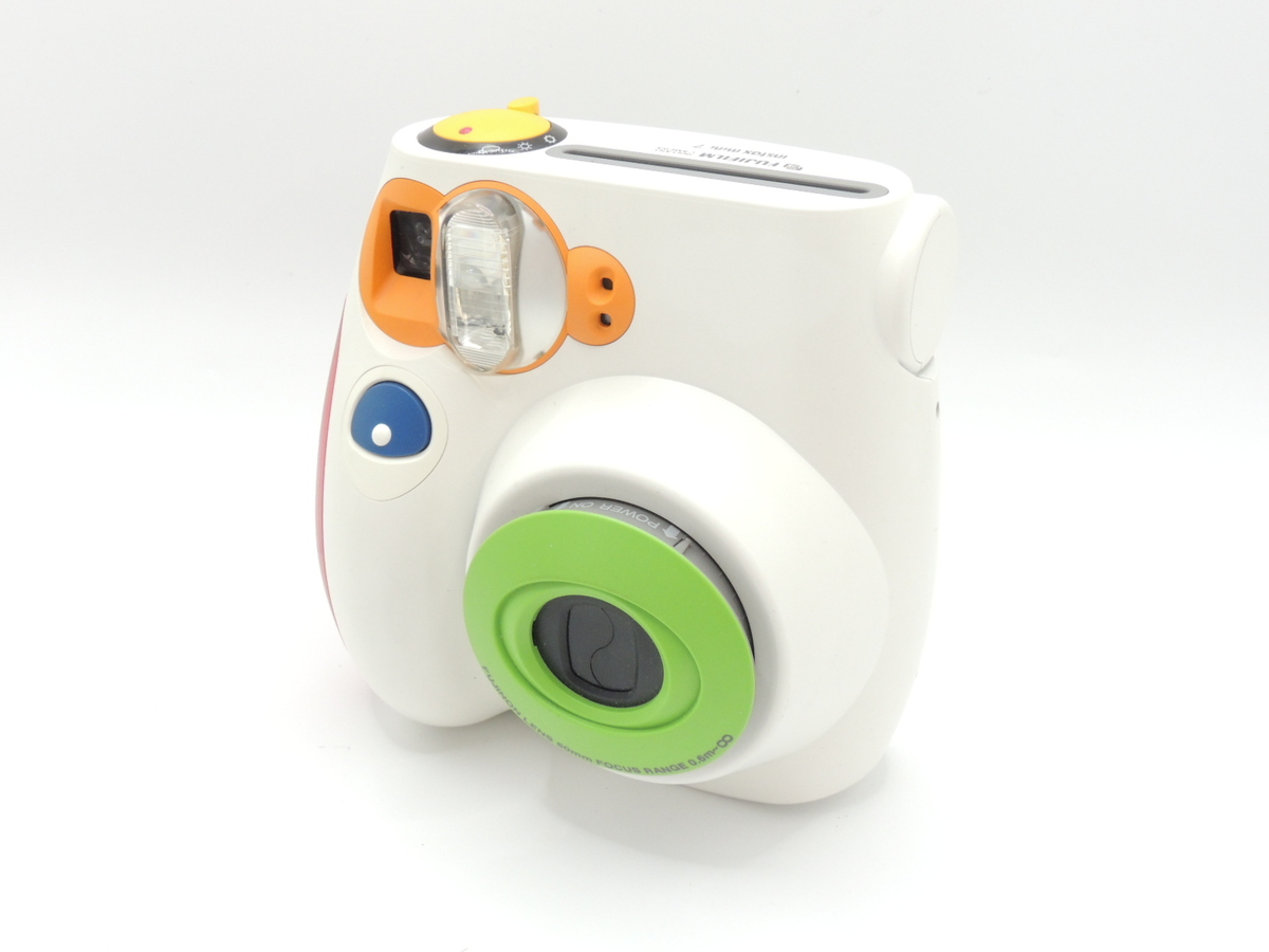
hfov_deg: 43.9
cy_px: 476
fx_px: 1576
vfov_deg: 33.6
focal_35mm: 43
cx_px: 634
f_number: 5.4
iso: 400
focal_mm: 7.6
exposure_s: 1/30
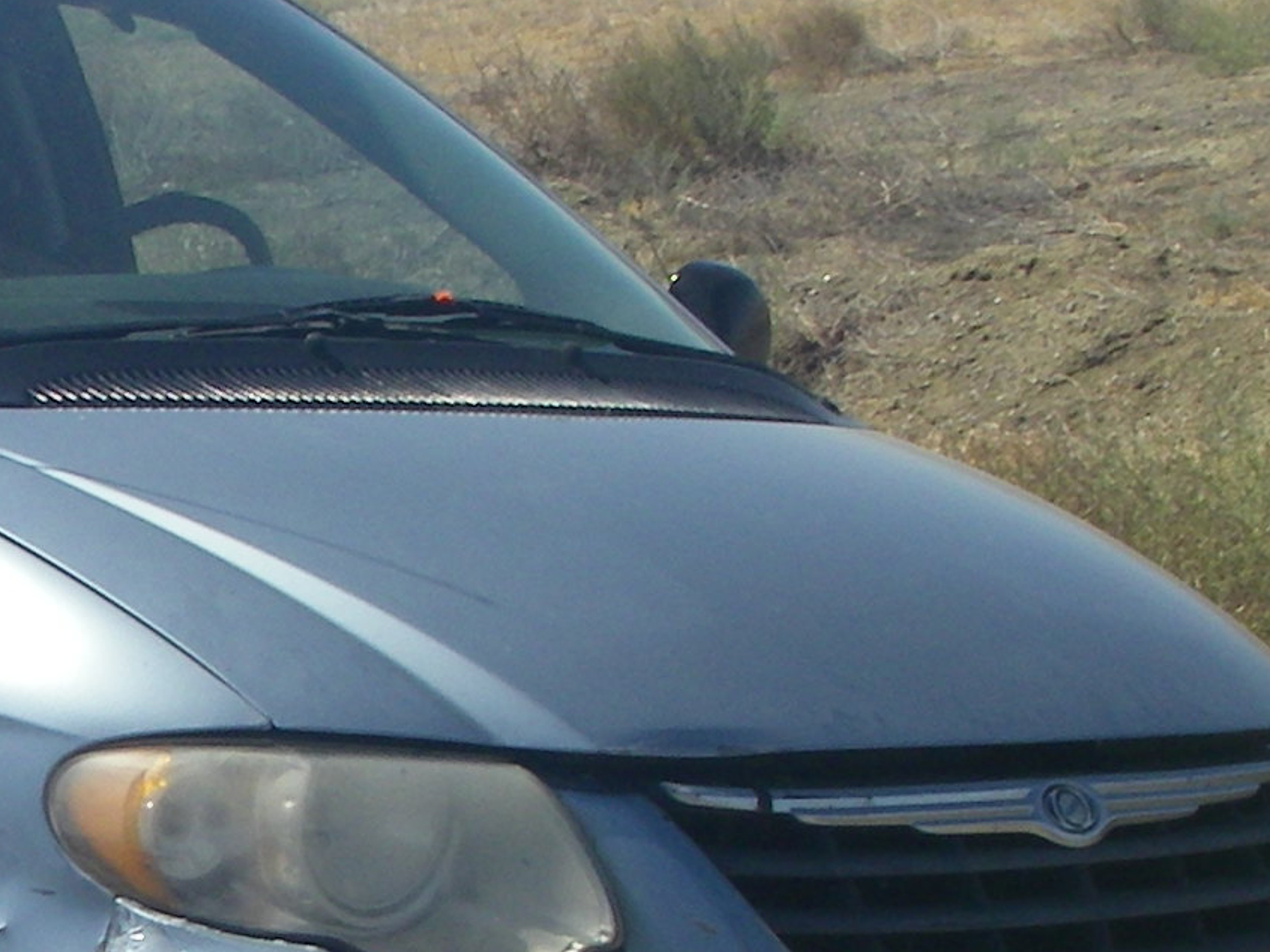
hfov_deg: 13.9
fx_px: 5062
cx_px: -207
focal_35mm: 138
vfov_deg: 10.7
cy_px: 869
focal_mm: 6.3
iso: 64
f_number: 6.6
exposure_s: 1/250
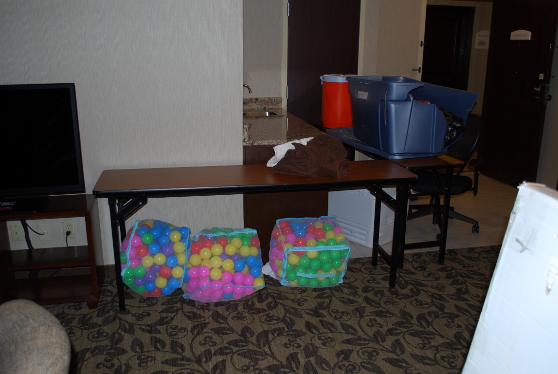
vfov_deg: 40.1
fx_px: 512
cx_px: 279
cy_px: 187
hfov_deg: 57.2
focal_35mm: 33
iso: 200
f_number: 4
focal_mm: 22
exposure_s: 1/60
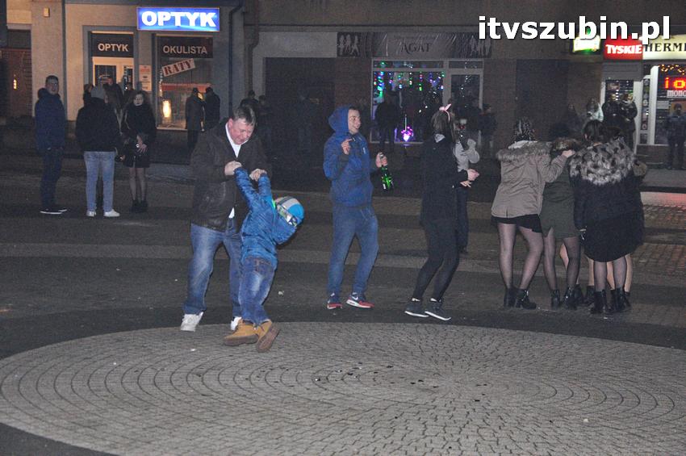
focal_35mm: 78
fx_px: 1485
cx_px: 343
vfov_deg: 17.5
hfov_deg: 26.0
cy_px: 228
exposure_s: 1/60
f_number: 5.6
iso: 3200
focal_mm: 52
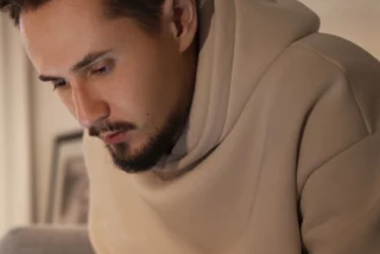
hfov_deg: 22.8
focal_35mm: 84
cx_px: -36
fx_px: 887
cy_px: 232
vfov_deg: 16.1
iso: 1600
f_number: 2
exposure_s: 1/125
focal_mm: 35
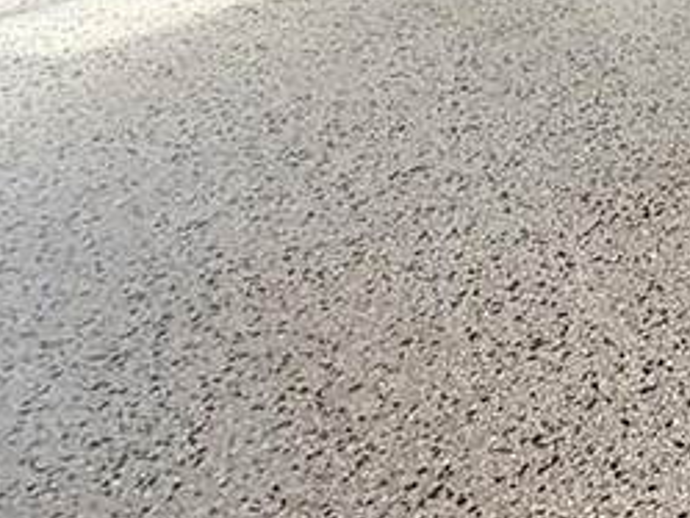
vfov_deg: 16.3
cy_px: -479
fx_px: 1436
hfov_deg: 21.5
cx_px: 1103
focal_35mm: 72
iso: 64
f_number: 2.2
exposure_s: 1/206
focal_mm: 2.22
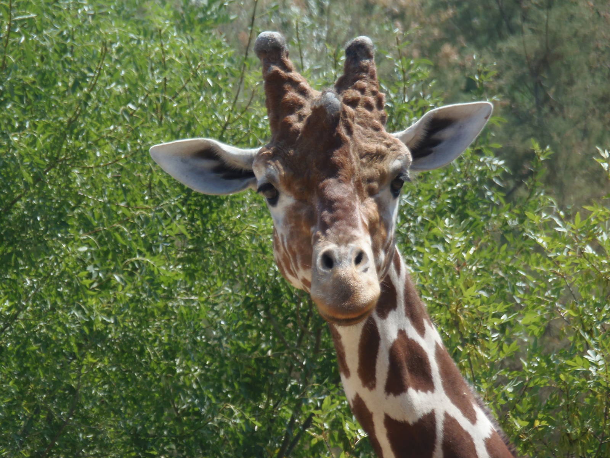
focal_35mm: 447
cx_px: 305
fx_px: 7877
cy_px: 229
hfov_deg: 4.4
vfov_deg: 3.3
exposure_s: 1/200
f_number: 5
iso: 64
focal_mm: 82.8
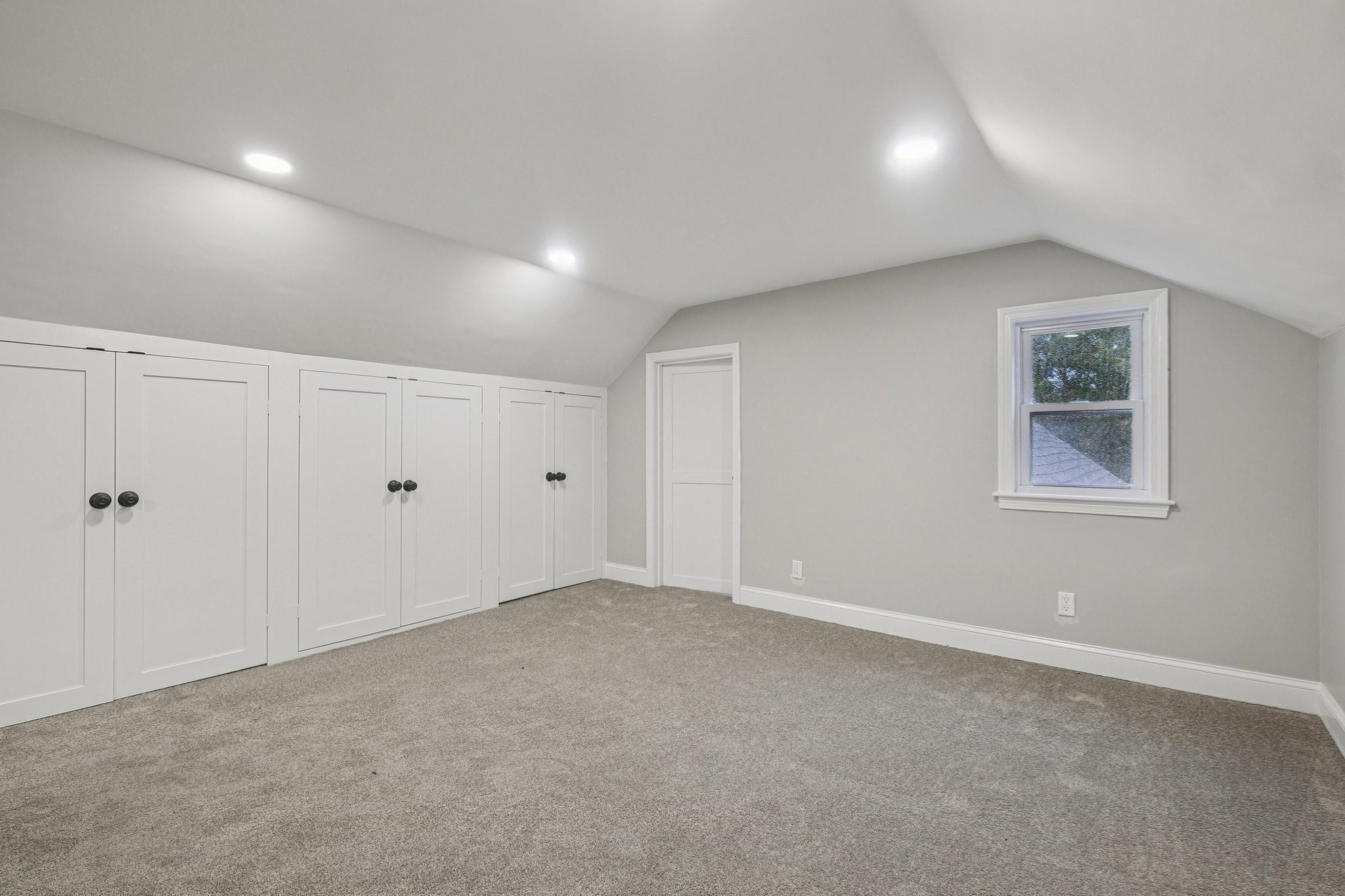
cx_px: 672
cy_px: 448
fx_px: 560
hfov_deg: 100.4
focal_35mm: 15
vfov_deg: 77.3
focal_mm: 10
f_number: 5.6
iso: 400
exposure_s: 1/13
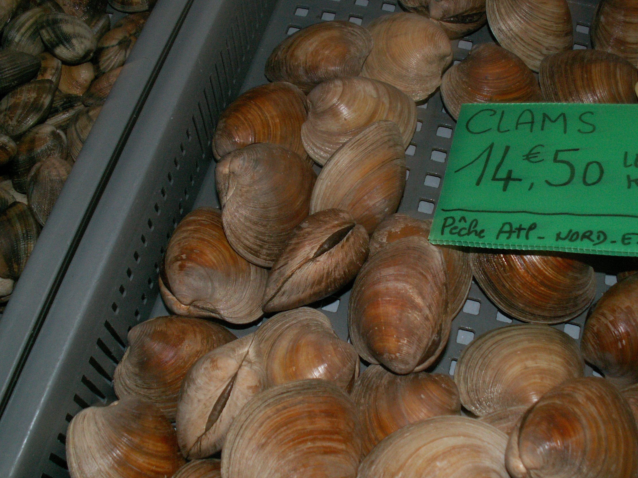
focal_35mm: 40
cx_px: 338
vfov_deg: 35.9
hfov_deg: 46.8
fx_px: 737
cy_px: 257
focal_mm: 5.86
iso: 160
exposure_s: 1/40
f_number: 3.2
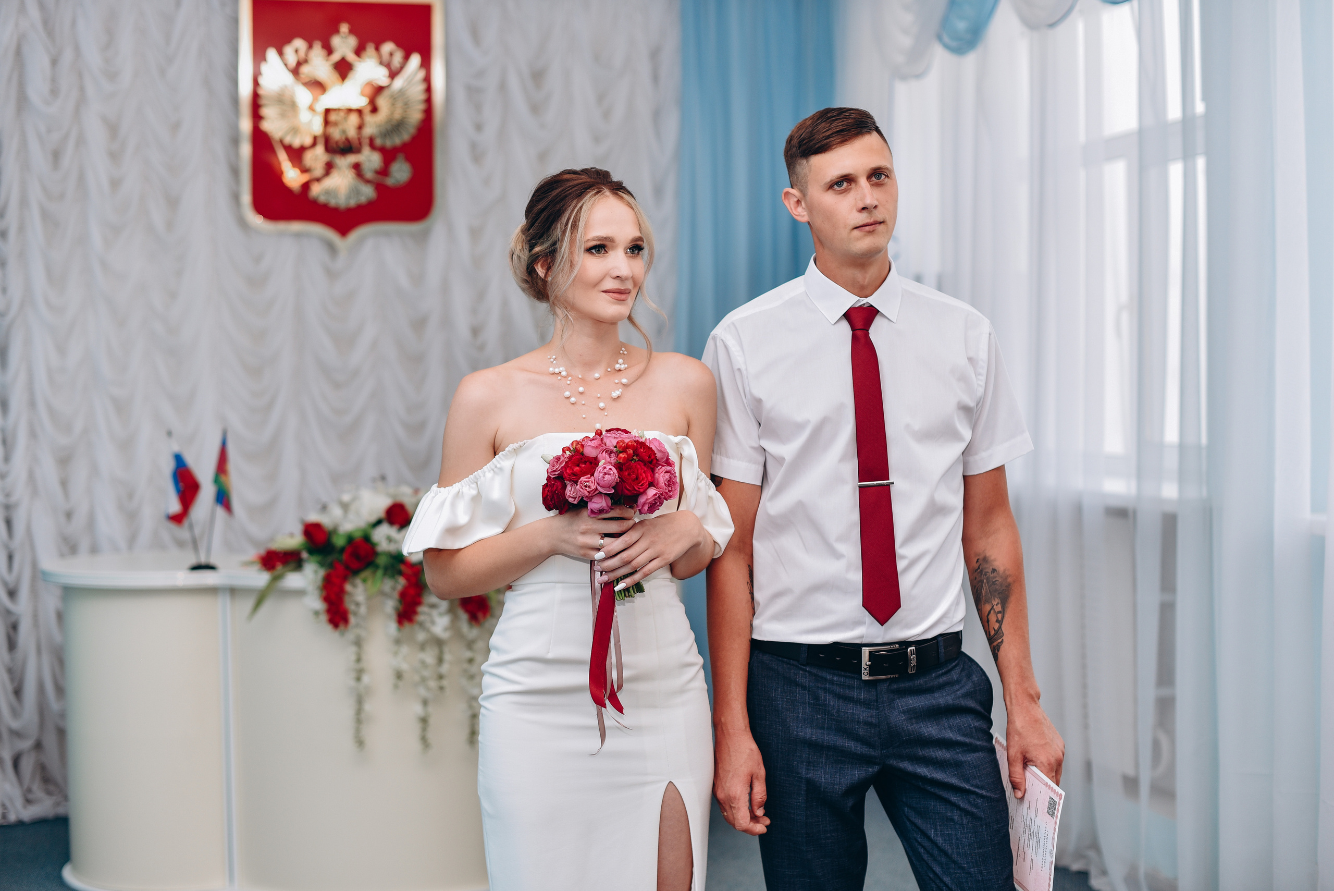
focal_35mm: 50
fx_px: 1853
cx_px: 667
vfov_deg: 27.0
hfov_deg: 39.6
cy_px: 446
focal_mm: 50
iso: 160
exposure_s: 1/250
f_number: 2.5
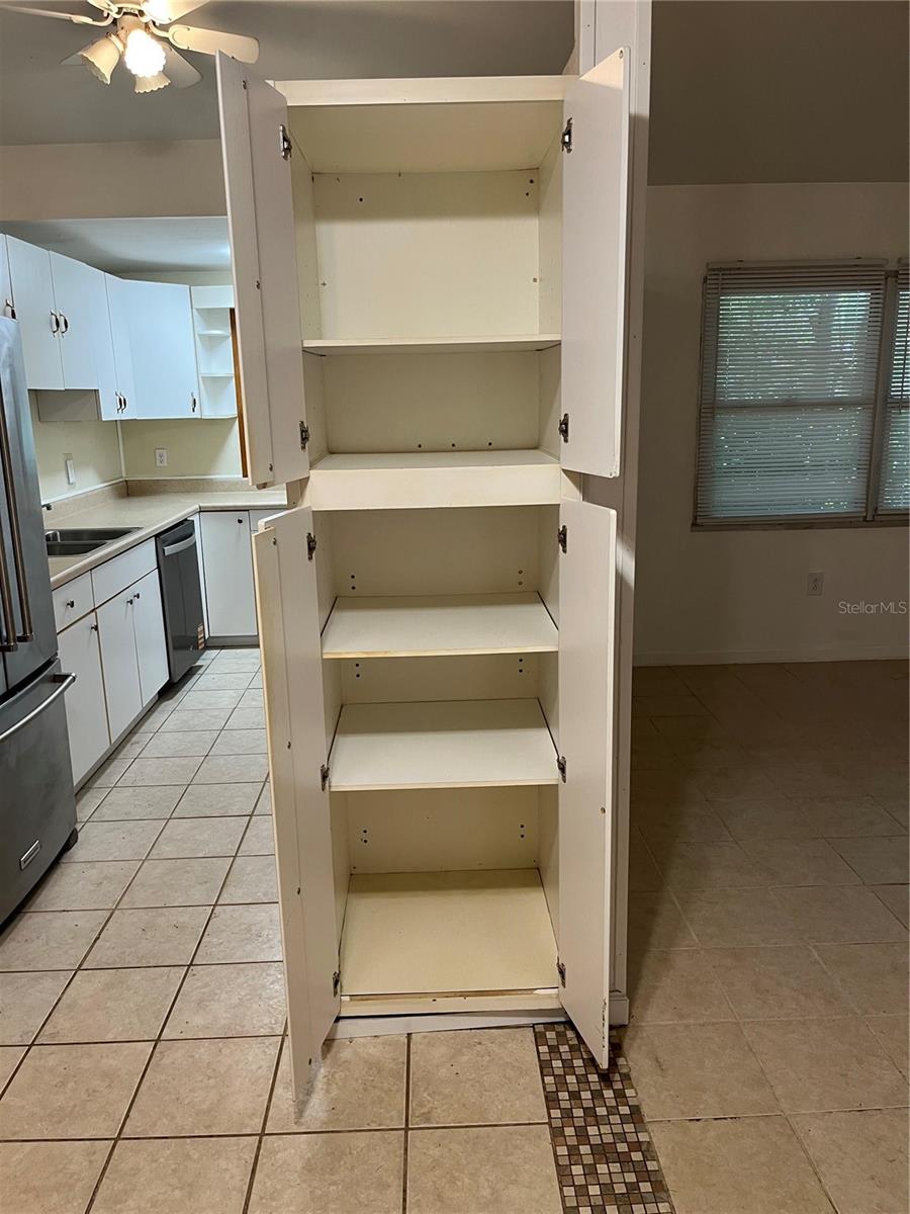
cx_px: 455
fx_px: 911
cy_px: 607
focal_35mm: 26
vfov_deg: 67.3
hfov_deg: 53.1
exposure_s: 1/60
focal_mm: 5.1
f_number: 1.6
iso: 125
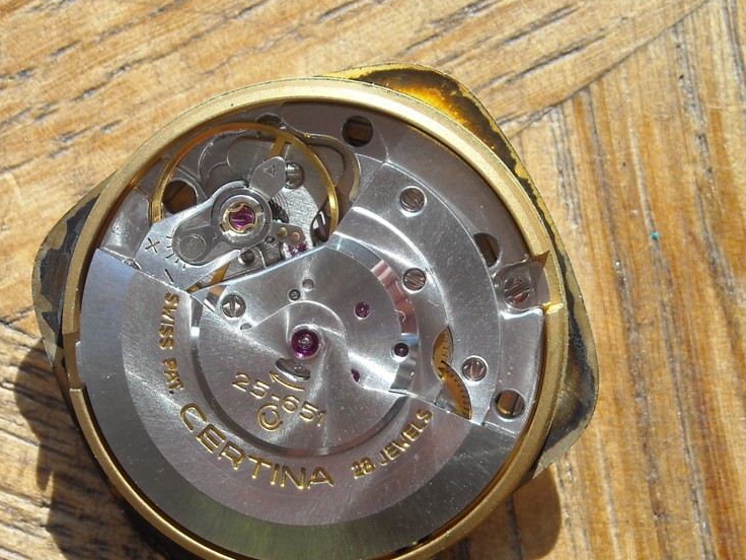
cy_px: 349
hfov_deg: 13.5
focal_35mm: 146
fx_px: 3146
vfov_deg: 10.2
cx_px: 262
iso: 64
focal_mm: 17.1
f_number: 4.7
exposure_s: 1/184
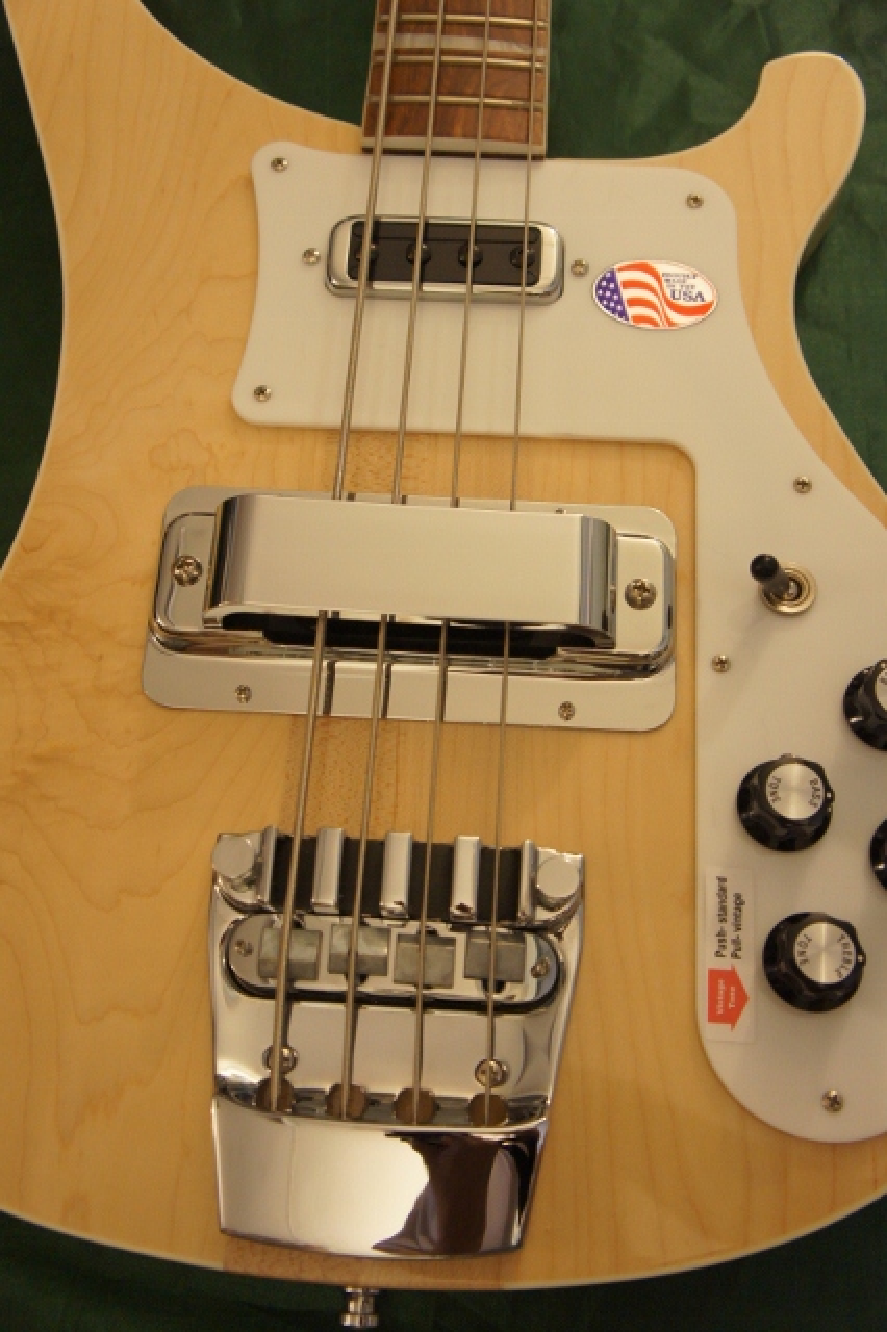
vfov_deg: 51.3
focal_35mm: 38
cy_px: 666
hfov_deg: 35.5
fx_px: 1387
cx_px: 444
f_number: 4
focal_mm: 25
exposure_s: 1/40
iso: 1600
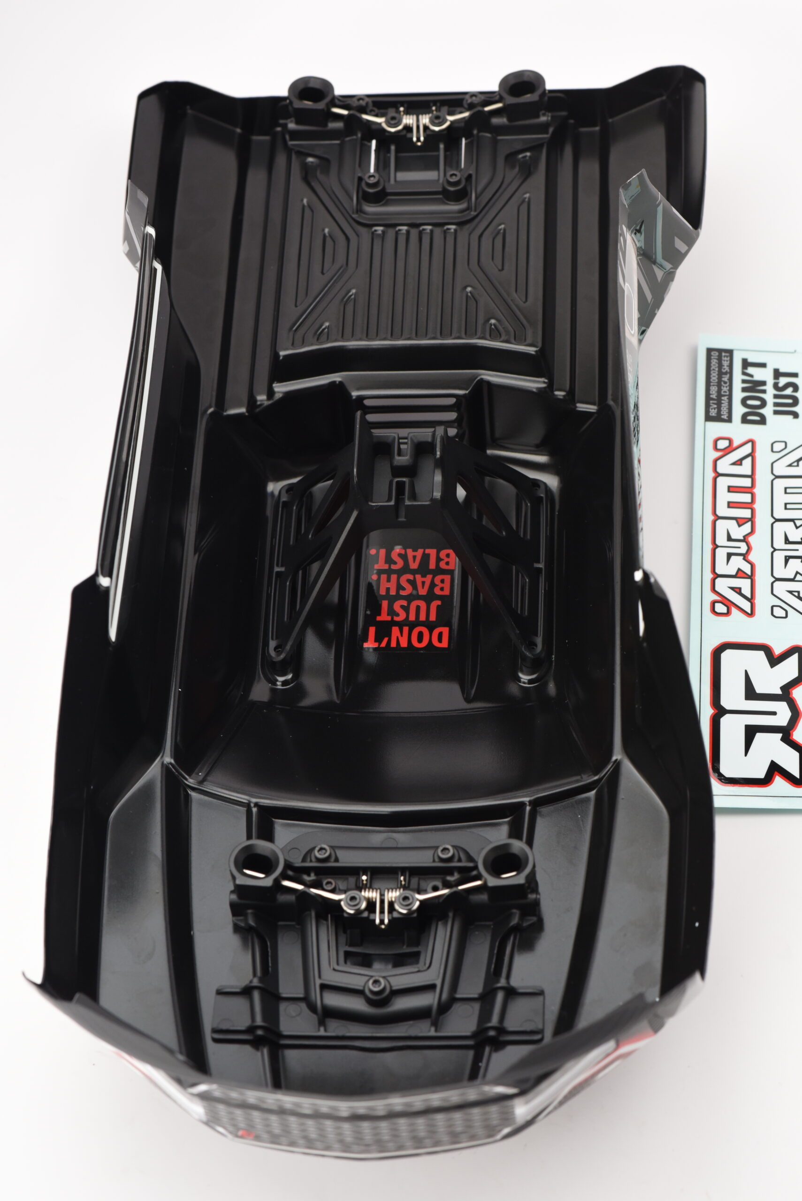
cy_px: 600
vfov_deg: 23.9
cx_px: 401
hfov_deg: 16.1
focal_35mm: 85
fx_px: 2838
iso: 1000
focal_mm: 85
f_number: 8
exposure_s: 1/100
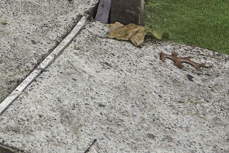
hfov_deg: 14.6
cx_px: -264
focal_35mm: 108
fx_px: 687
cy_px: -299
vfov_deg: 9.8
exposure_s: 1/2.5
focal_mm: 16
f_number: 16
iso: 100
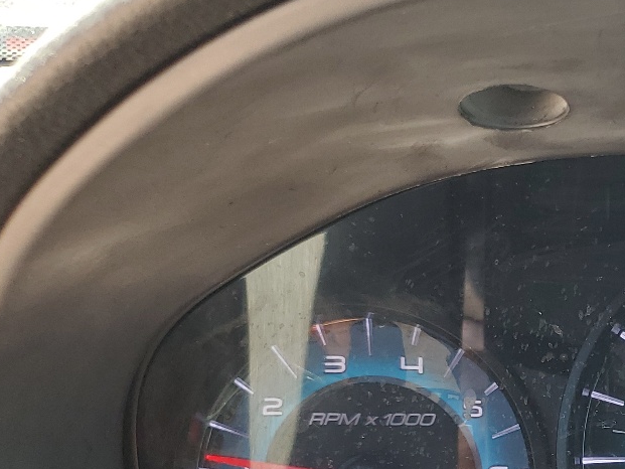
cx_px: 782
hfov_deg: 25.5
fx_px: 1210
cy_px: 426
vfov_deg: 21.4
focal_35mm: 67
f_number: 1.5
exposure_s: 1/145
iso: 50
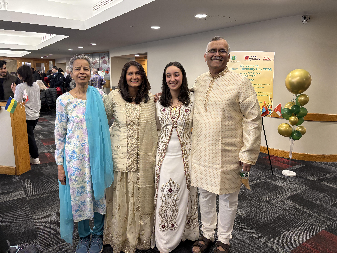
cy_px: 126
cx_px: 168
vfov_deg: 53.1
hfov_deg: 67.3
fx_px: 253
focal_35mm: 26
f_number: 1.6
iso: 250
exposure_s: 1/120
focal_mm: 5.96
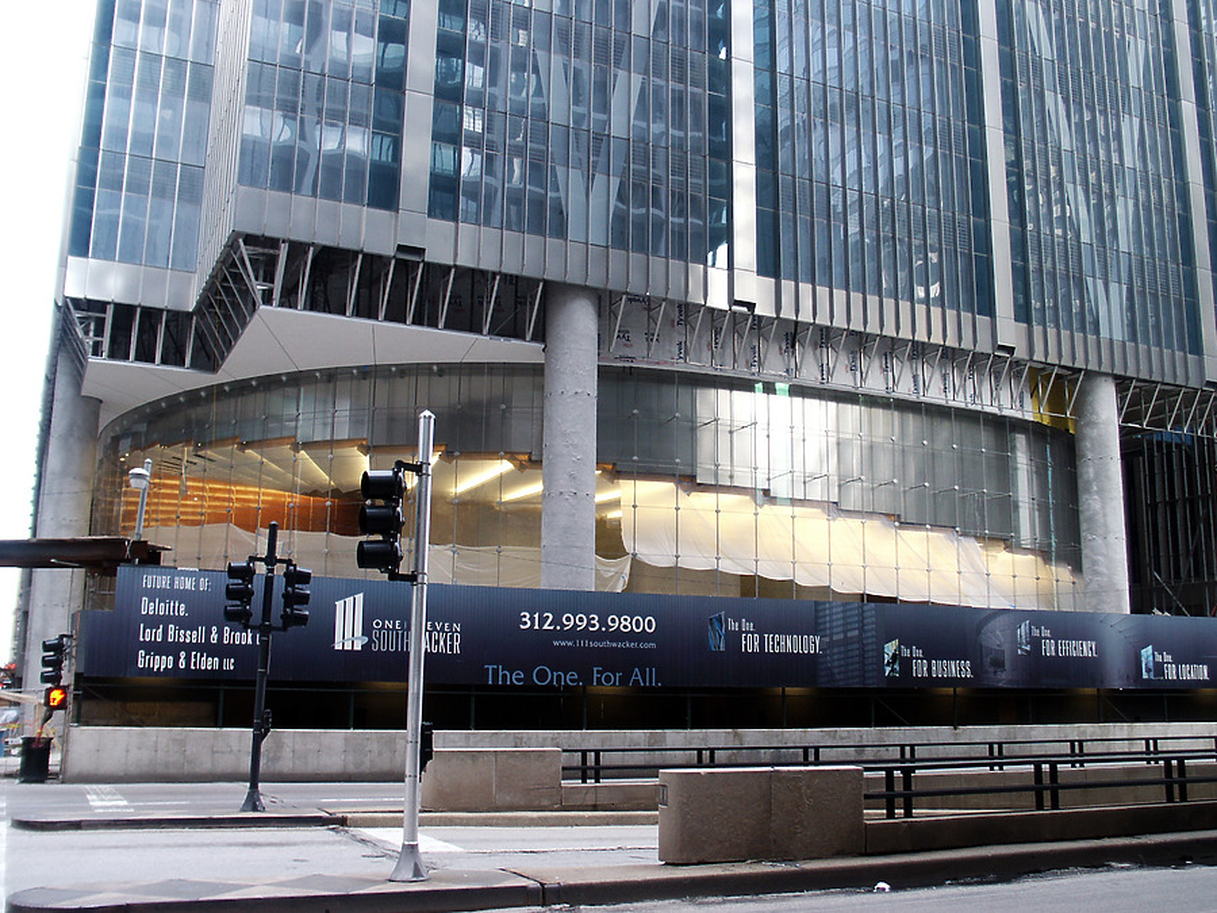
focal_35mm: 35
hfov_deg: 52.6
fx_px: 1231
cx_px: 608
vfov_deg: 40.7
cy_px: 456
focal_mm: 7.25
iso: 80
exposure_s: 1/45
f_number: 3
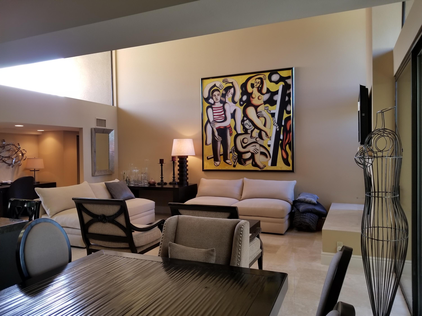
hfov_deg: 67.3
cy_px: 158
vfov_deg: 53.1
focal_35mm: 26
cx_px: 211
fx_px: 317
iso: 100
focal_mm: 4.25
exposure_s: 1/60
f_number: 1.7
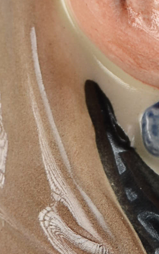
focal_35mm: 495
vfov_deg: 4.2
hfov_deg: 2.7
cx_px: 190
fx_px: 3431
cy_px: 181
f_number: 13
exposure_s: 1/80
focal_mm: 52
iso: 100
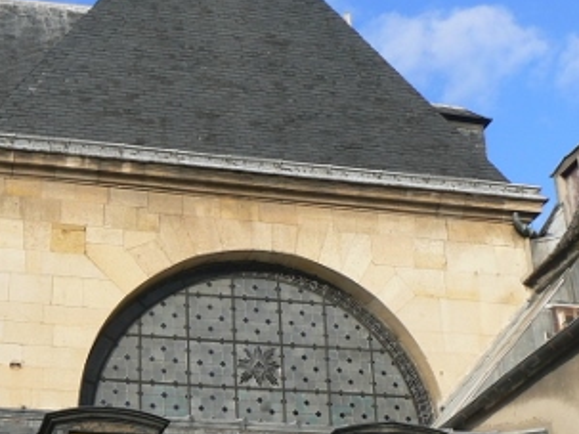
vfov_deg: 19.3
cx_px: 126
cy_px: 264
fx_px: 1271
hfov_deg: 25.3
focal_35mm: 76
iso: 80
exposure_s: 1/400
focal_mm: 6
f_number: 5.6
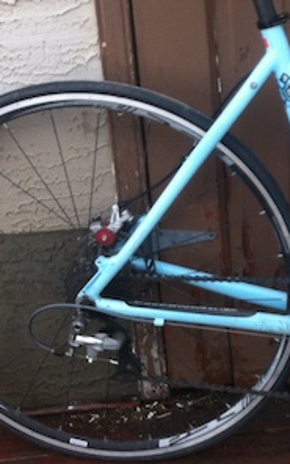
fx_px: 1265
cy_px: 132
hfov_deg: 12.4
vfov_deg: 20.7
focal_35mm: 100
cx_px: 455
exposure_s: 1/196
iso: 80
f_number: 2.8
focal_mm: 3.85
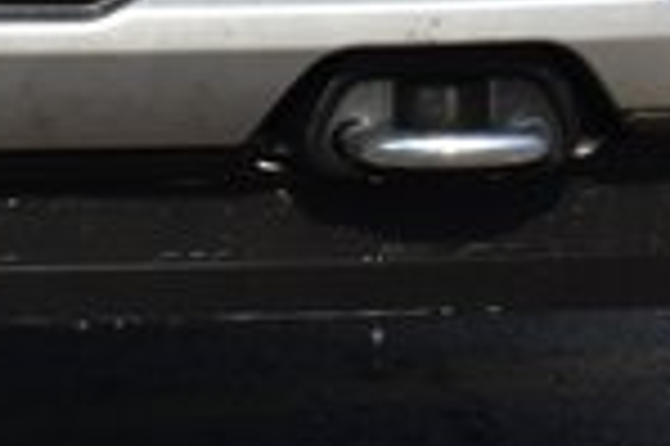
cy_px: -759
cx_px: -351
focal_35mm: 567
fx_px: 10549
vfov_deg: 2.4
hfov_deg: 3.6
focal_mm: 55
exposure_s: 1/250
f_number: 10
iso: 400
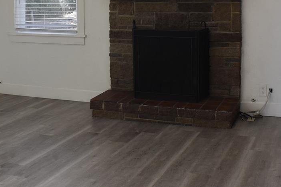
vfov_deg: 16.3
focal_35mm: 82
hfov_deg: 24.8
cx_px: 138
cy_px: 2
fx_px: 640
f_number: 6.3
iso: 400
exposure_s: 1/160
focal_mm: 24
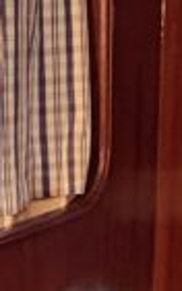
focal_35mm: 108
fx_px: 858
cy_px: 460
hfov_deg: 11.8
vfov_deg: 17.1
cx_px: -50
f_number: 2.2
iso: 1000
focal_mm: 2.22
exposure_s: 1/33
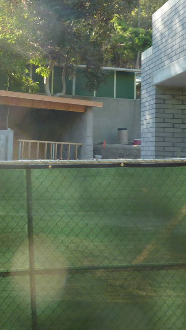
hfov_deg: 21.3
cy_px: 92
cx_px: 15
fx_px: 482
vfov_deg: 37.1
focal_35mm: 55
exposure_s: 1/100
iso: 80
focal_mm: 4.1
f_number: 3.3
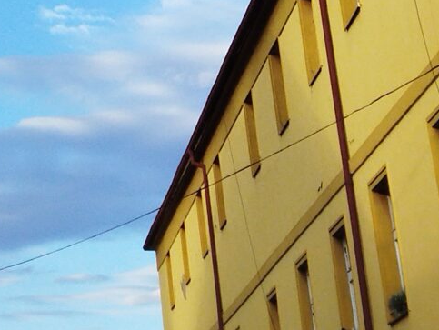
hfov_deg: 13.4
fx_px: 1815
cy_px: -338
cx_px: -100
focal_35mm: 143
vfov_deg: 9.7
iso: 100
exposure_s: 1/1140
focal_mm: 4.71
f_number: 1.79
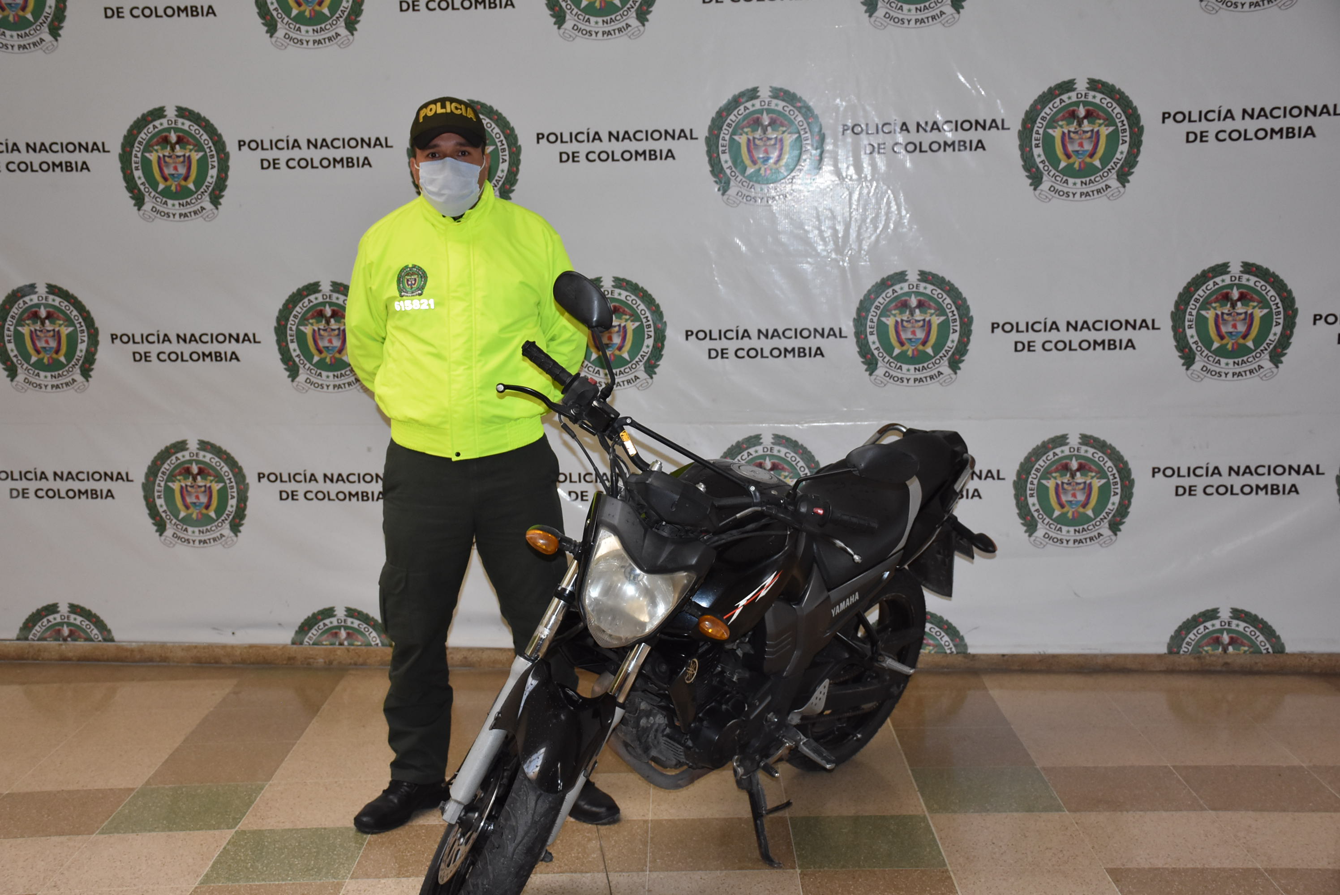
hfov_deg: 43.6
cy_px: 448
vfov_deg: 29.9
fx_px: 1676
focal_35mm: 45
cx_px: 670
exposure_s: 1/60
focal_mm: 30
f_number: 4
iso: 1100
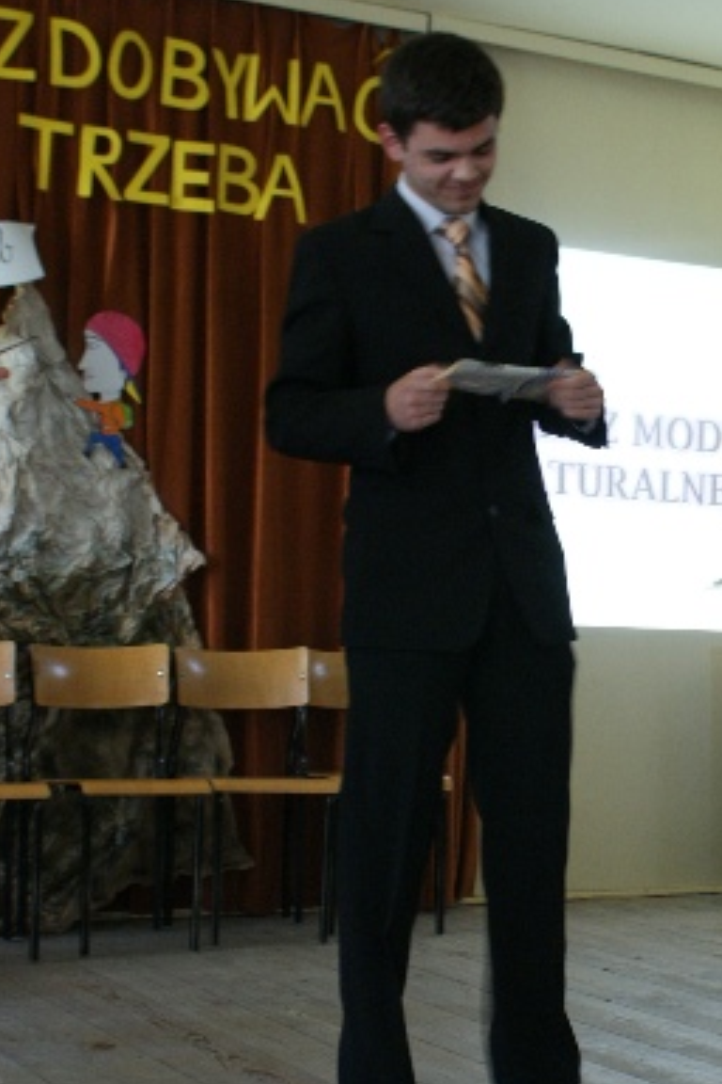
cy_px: 621
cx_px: 529
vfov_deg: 30.9
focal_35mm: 65
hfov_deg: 20.8
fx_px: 1955
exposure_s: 1/10
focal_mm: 26
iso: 400
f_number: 4.5
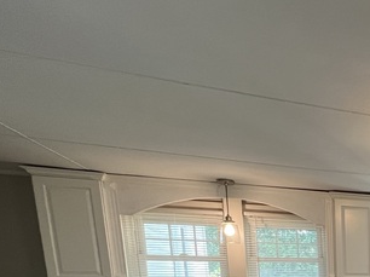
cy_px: 334
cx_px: 450
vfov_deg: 33.7
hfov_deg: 38.7
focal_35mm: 34
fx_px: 363
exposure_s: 1/120
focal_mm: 1.57
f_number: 1.8
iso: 200
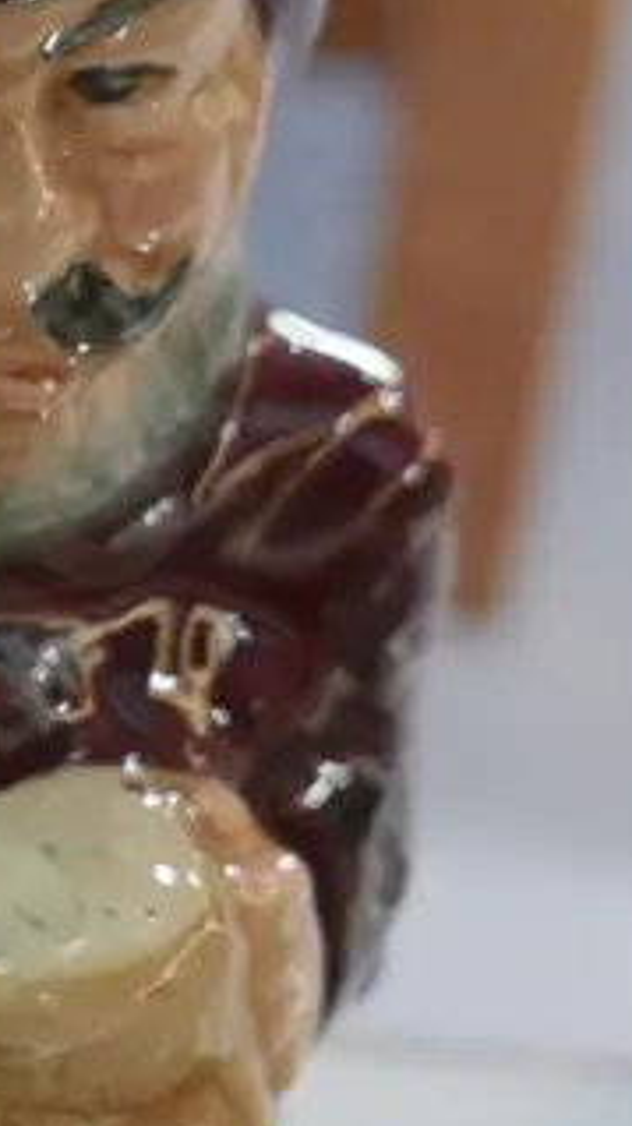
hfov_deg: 9.9
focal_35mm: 119
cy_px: 921
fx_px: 3552
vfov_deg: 17.8
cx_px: -217
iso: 800
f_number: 4
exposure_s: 1/60
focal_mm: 17
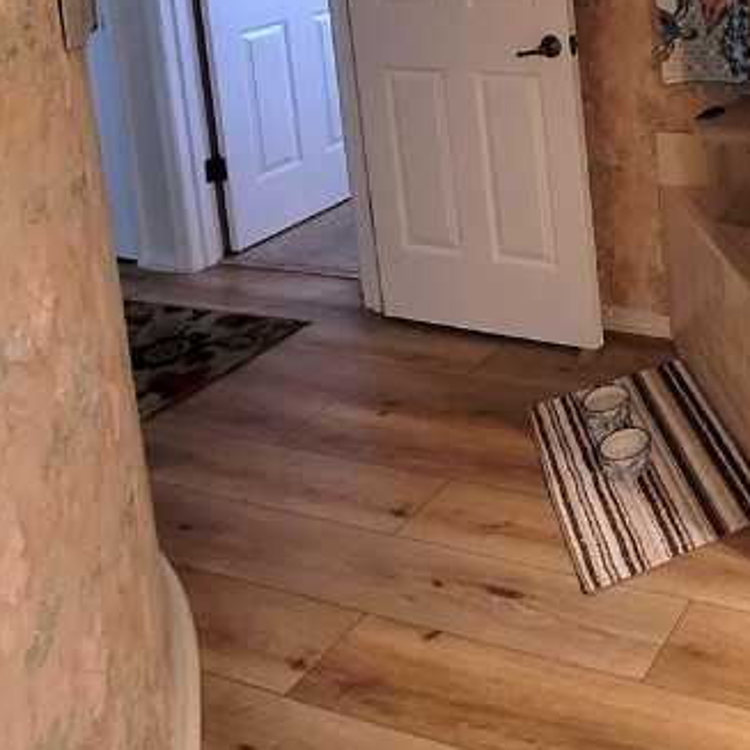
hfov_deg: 36.8
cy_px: -85
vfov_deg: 37.9
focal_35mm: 36
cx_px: 872
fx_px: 882
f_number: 2.2
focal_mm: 2.2
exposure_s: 1/40
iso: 320
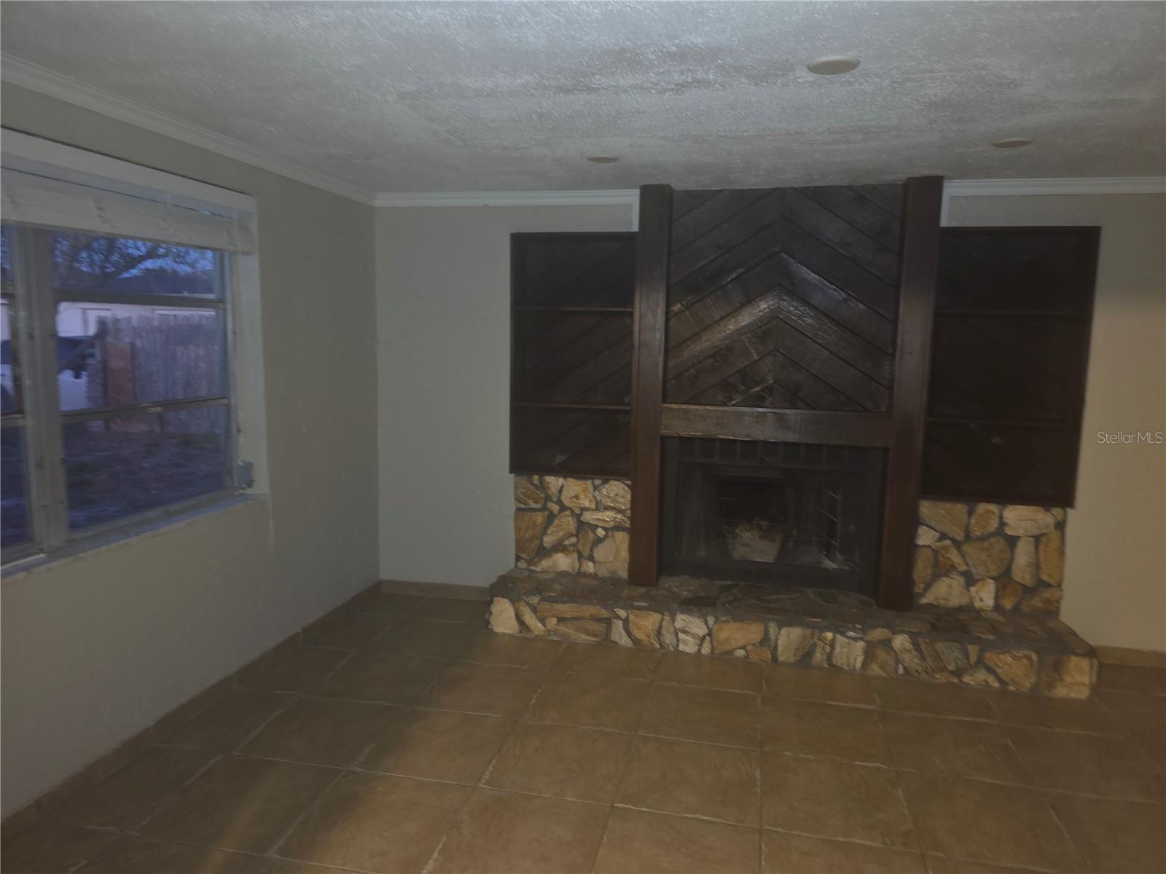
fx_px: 775
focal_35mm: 23
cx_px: 583
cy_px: 437
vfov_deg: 58.9
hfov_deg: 73.9
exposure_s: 1/12
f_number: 1.7
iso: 400
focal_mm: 6.3
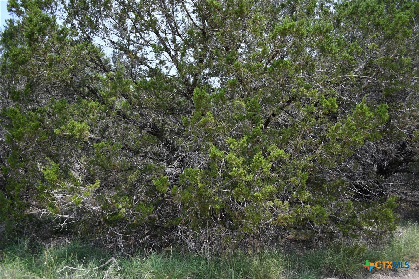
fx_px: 314
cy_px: 140
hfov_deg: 67.4
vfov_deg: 47.8
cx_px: 210
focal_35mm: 27
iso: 200
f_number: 3.5
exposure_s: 1/1000
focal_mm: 18
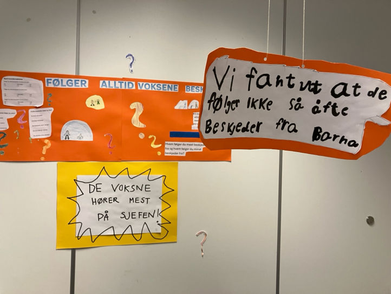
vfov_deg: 49.8
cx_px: 196
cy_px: 147
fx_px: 316
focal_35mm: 28
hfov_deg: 63.4
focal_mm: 3.99
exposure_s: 1/50
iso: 64
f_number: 1.8
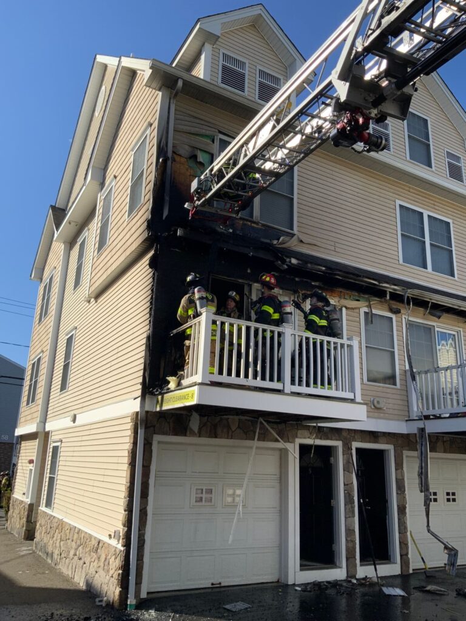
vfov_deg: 61.7
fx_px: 521
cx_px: 233
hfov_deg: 48.2
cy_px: 310
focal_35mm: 29
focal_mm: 3
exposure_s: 1/1730
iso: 16
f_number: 1.8
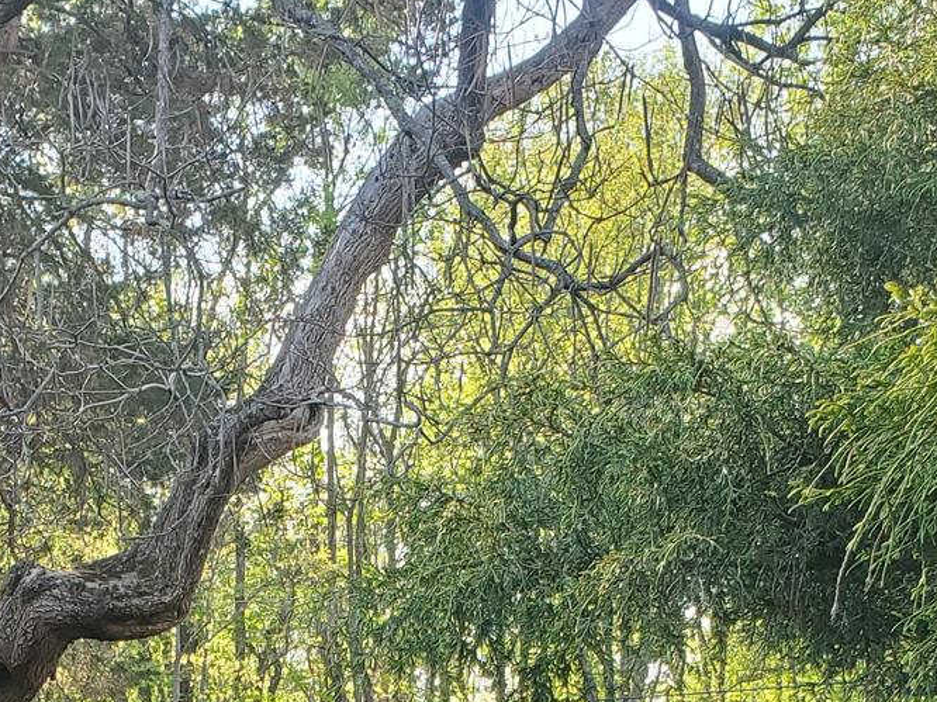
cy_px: 976
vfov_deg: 17.1
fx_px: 2165
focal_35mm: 80
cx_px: 422
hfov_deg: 24.4
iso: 50
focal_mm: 4.3
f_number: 2.4
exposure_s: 1/113
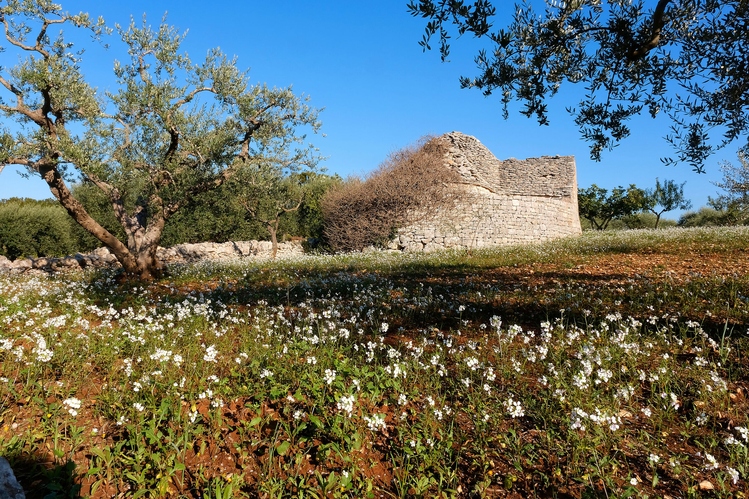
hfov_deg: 73.7
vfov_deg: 53.1
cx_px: 374
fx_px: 499
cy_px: 250
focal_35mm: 24
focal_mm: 16
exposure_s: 1/58
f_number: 16
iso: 160
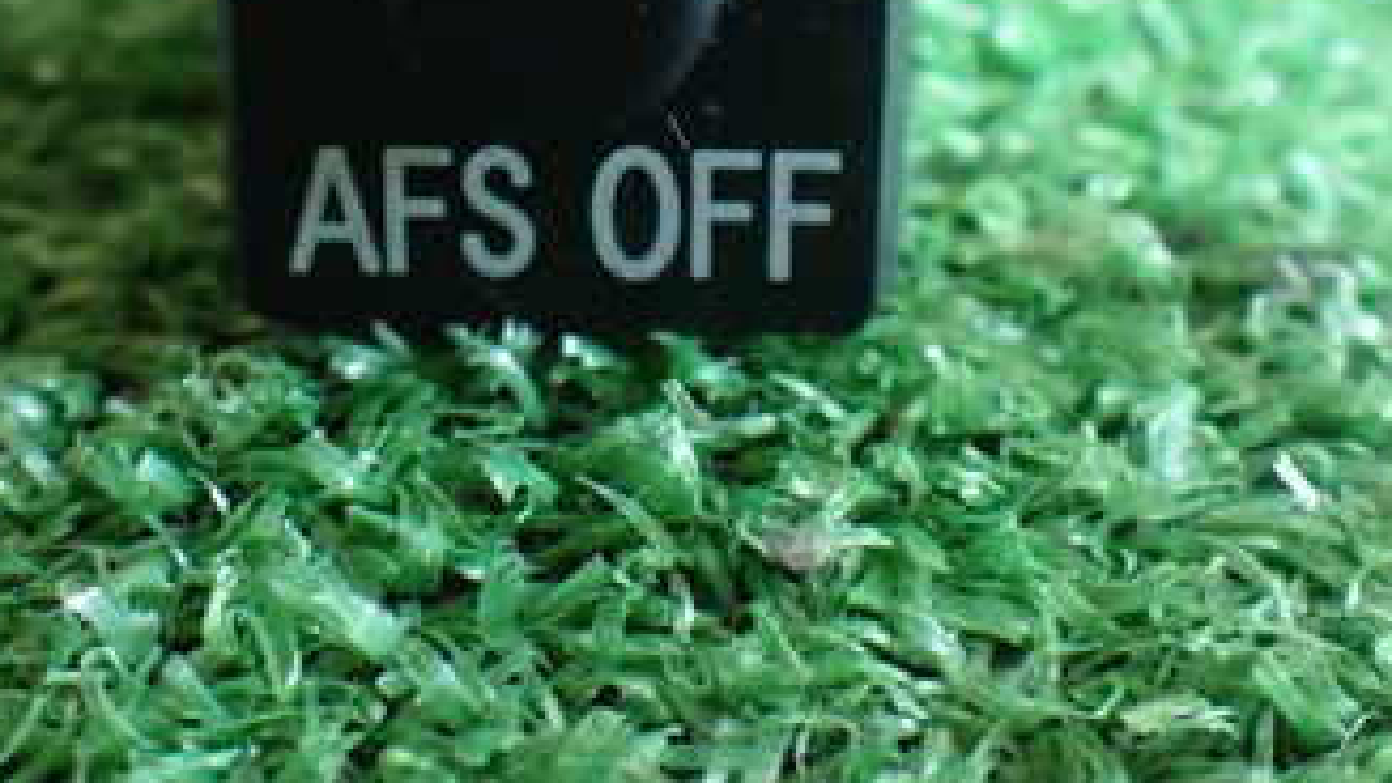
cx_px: 541
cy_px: -60
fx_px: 2215
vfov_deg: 19.3
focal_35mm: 60
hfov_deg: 34.7
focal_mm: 5.4
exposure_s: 1/80
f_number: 2.3
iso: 800
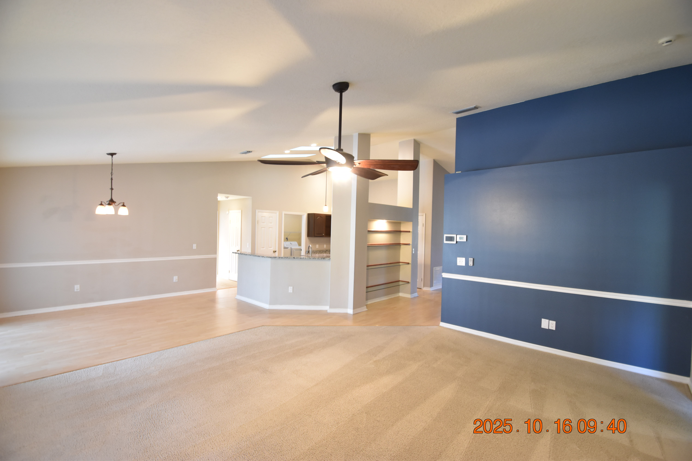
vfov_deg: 77.3
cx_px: 346
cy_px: 230
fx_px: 288
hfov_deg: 100.4
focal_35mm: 15
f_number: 3.5
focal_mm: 10
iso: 800
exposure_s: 1/20
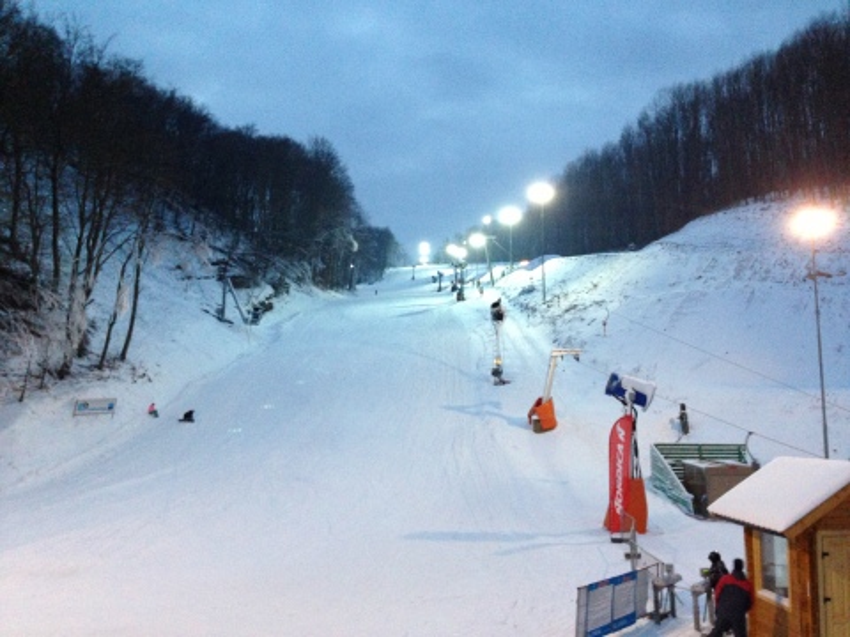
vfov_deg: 42.9
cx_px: 425
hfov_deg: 55.4
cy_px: 318
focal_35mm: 33
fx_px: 810
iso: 320
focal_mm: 4.13
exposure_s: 1/20
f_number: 2.4
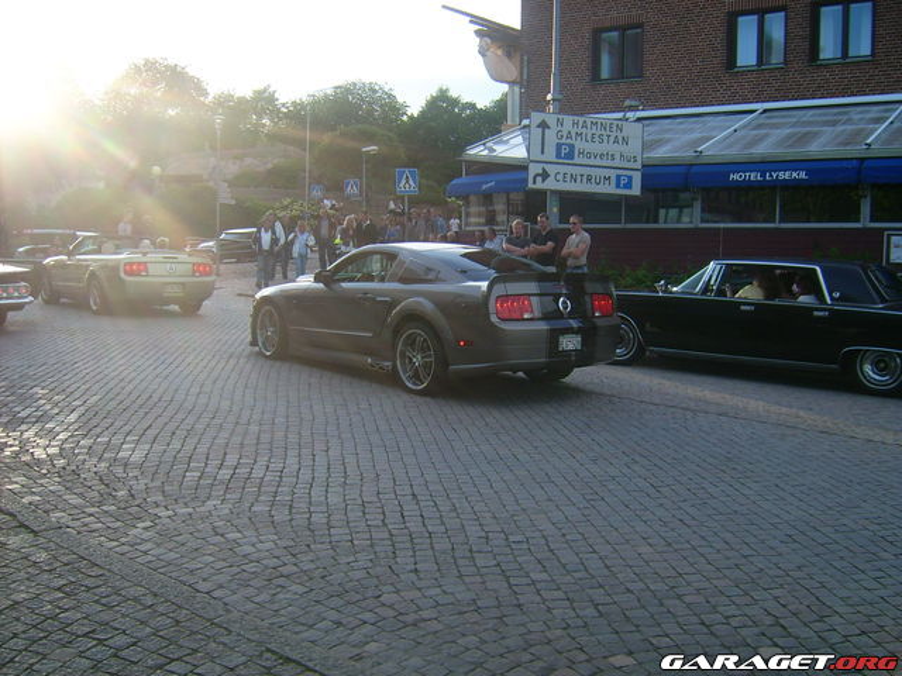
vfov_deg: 40.7
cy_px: 338
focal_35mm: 35
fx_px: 912
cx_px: 451
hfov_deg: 52.6
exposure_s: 1/385
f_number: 2.8
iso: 50
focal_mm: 5.95
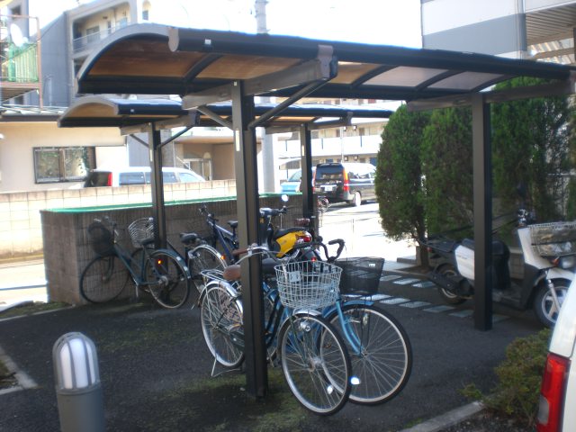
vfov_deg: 37.7
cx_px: 288
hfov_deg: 49.0
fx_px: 632
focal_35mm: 38
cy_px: 216
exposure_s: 1/100
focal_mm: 6.3
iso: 50
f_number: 3.1
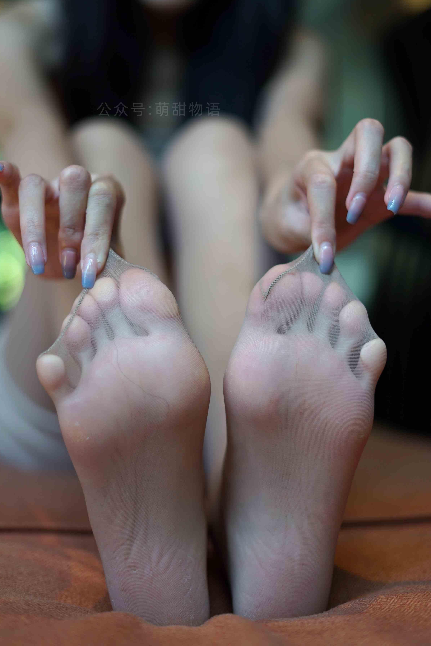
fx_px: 1058
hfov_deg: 23.0
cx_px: 223
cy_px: 282
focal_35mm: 59
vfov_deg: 33.9
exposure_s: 1/200
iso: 125
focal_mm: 50
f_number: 1.8
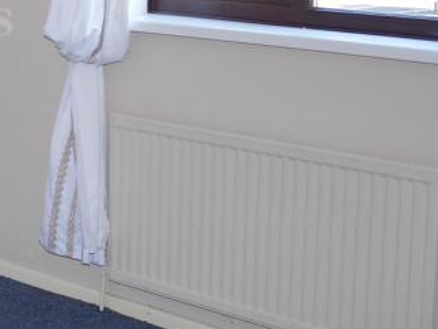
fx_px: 1127
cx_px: -139
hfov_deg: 20.1
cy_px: 21
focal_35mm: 89
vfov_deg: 16.4
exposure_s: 1/60
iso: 200
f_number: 2.5
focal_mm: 14
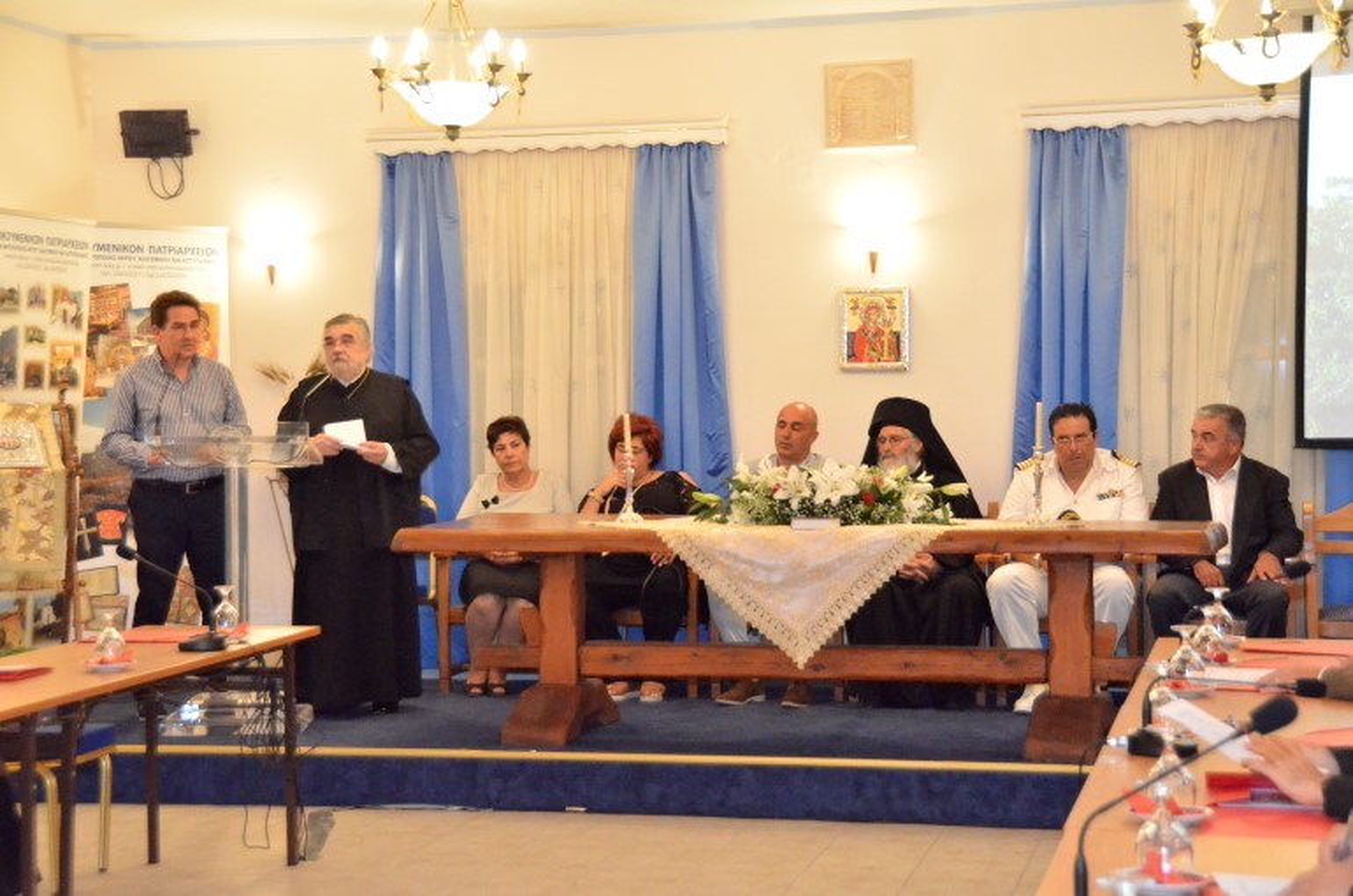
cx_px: 676
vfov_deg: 19.6
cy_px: 448
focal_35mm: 69
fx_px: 2588
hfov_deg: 29.3
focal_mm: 46
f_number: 5.6
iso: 6400
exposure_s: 1/100
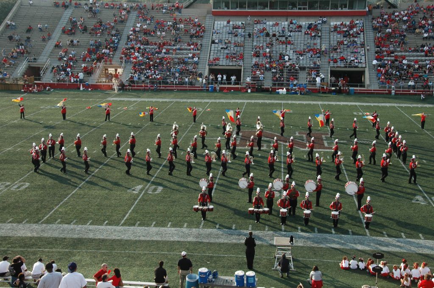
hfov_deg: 37.9
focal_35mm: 52
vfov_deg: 25.7
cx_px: 217
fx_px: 632
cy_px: 144
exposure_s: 1/200
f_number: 7.1
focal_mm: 35
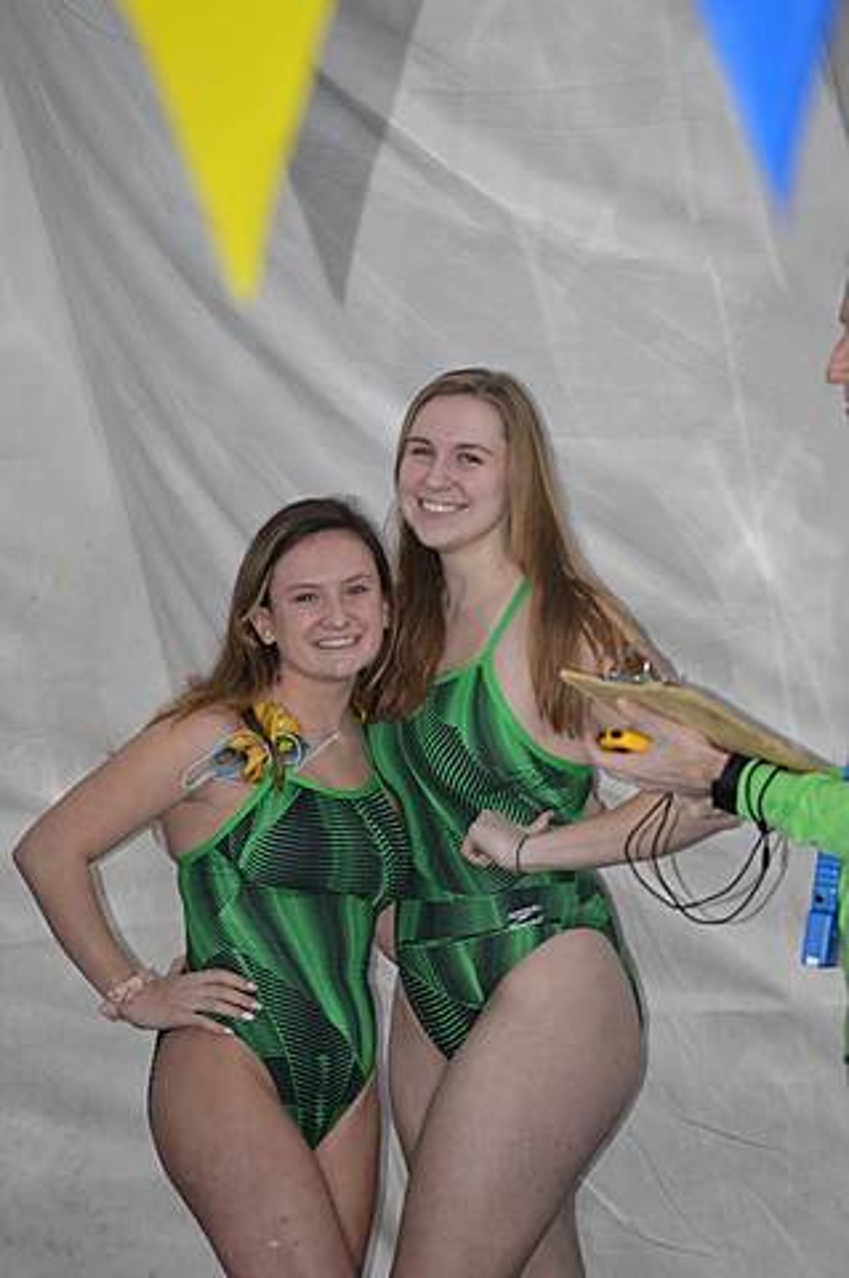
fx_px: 10635
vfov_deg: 6.9
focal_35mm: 300
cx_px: 424
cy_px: 639
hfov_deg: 4.6
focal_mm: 200
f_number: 5.6
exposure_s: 1/60
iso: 2000
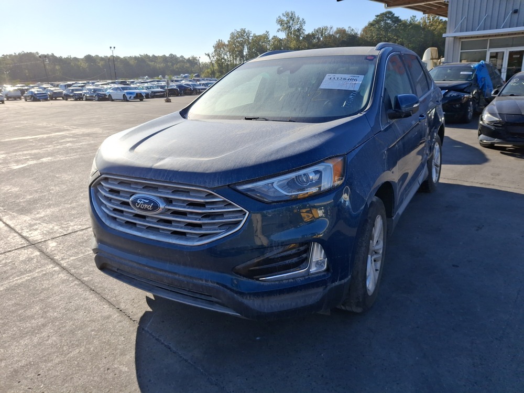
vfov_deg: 54.9
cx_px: 262
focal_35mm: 25
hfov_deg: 69.4
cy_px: 196
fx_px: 378
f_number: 1.8
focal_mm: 4.69
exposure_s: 1/2387
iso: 32
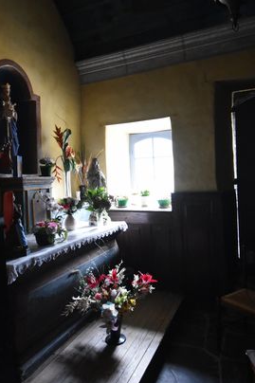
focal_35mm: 26
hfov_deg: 49.5
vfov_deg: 69.3
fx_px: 276
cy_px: 179
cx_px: 128
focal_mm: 10
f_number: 3.5
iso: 3600
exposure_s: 1/60
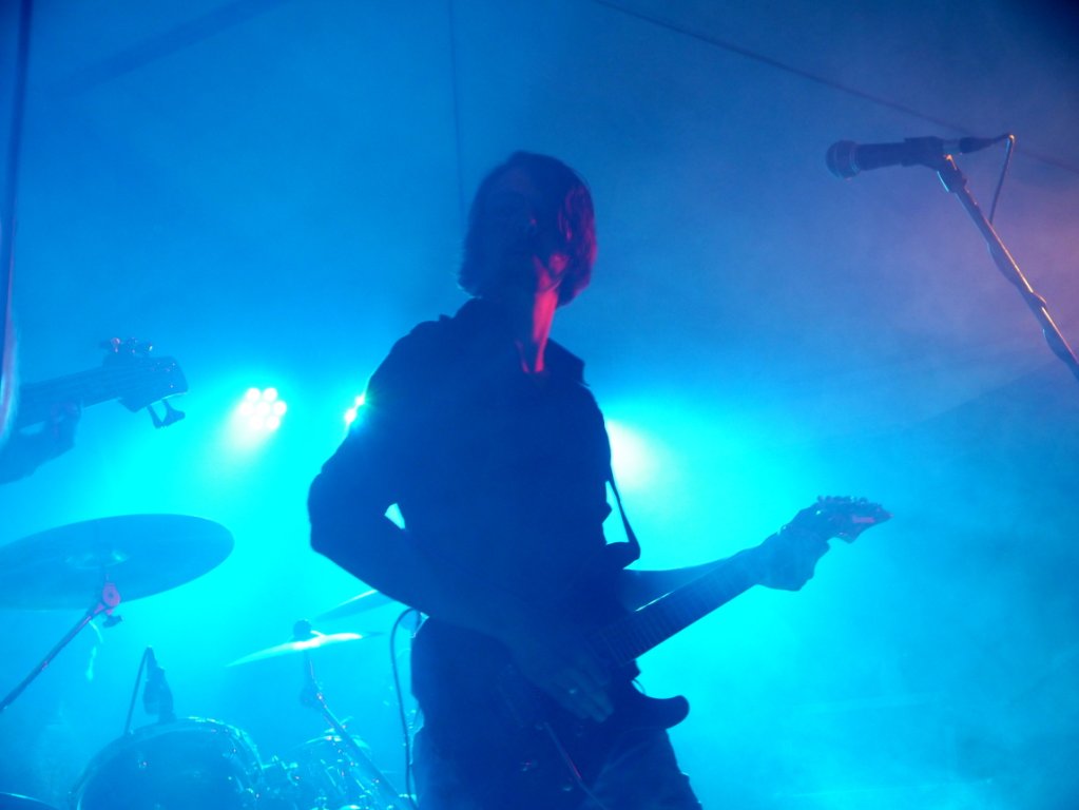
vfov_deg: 28.0
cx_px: 540
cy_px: 405
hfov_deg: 36.8
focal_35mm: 52
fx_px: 1621
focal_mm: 26
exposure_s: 1/30
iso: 800
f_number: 4.7
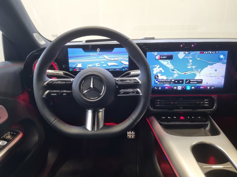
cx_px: 118
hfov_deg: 67.3
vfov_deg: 53.1
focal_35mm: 26
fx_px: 178
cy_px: 88
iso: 200
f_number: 1.8
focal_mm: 5.4
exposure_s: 1/40
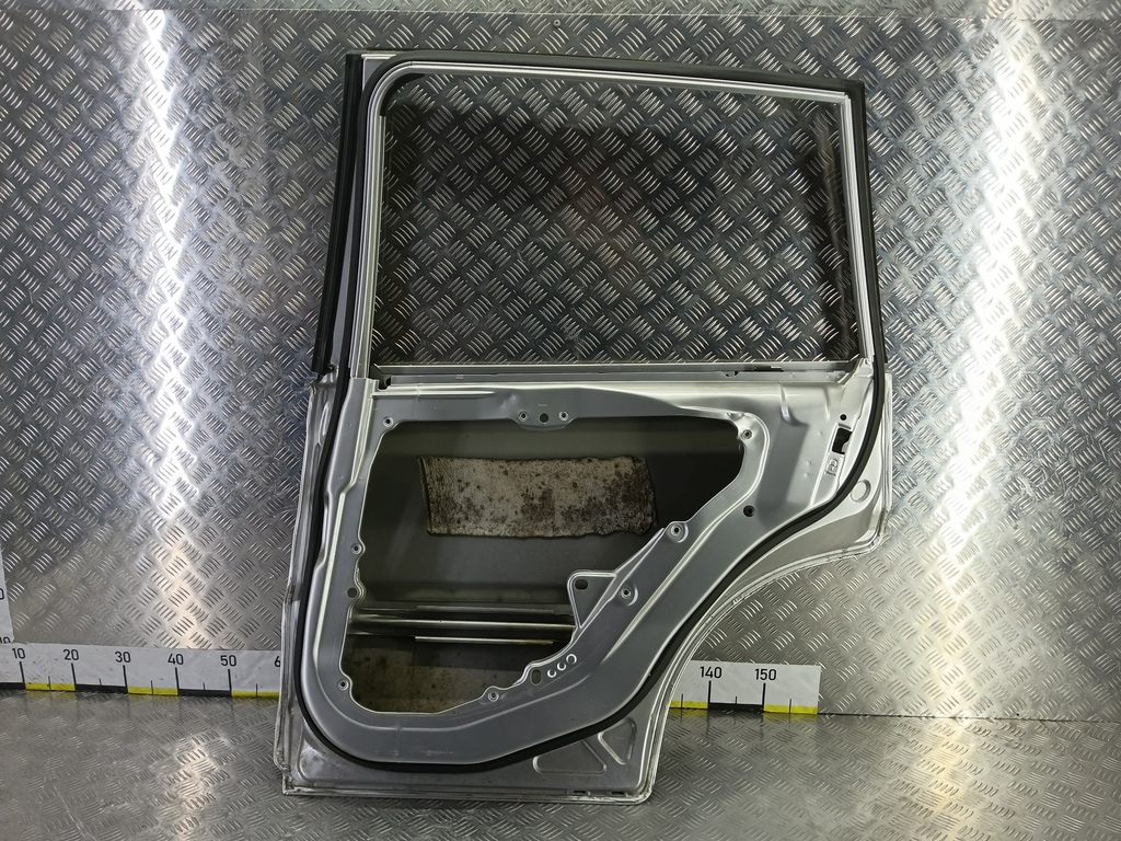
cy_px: 420
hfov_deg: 73.9
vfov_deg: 58.9
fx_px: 745
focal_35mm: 23
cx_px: 560
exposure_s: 1/50
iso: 86
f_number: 1.6
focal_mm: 4.11
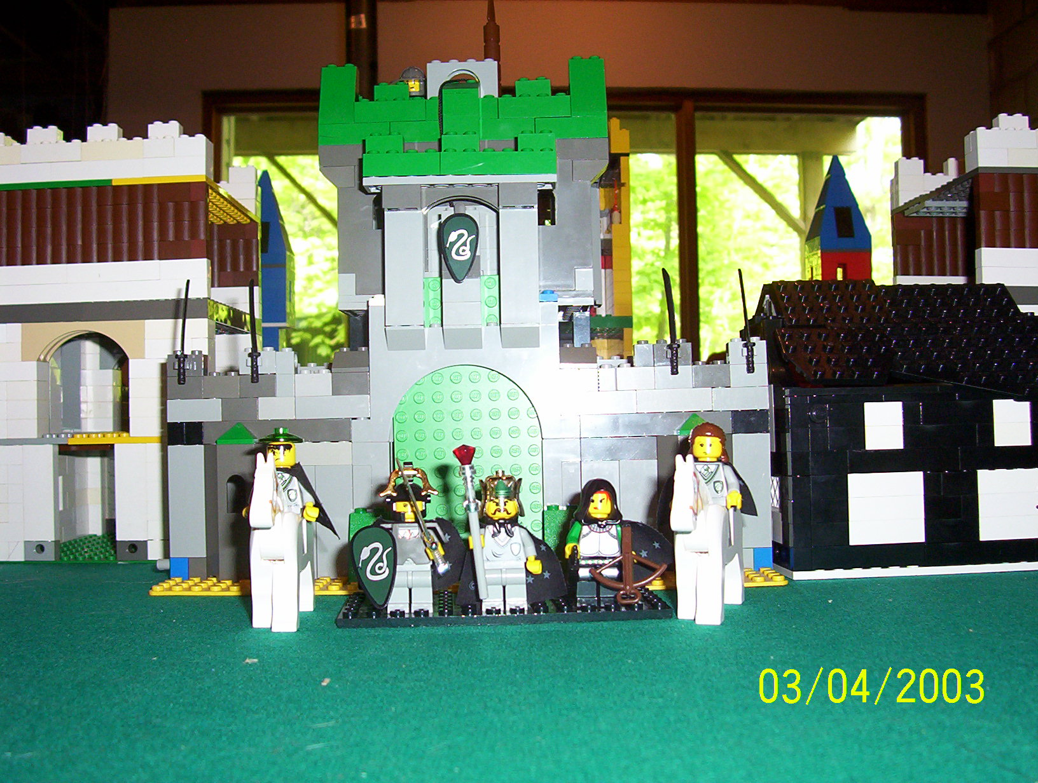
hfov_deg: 43.8
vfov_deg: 33.7
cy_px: 392
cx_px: 519
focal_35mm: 43
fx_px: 1292
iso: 140
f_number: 2.73
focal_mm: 5.77
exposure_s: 1/60
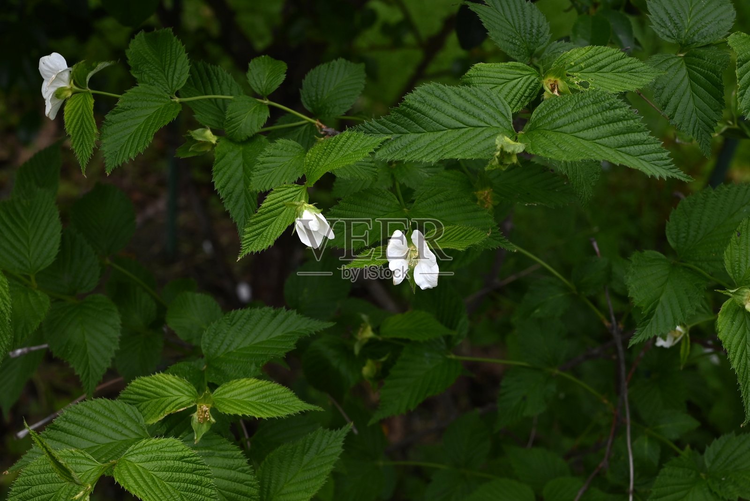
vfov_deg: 27.0
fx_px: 1042
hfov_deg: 39.6
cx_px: 375
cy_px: 250
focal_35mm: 50
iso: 400
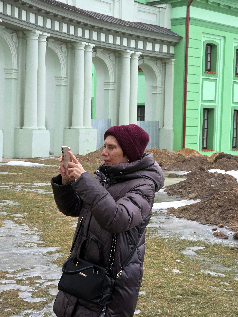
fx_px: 633
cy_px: 158
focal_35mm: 69
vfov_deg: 28.2
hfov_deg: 21.3
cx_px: 119
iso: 50
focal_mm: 7.9
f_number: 2.4
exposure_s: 1/500
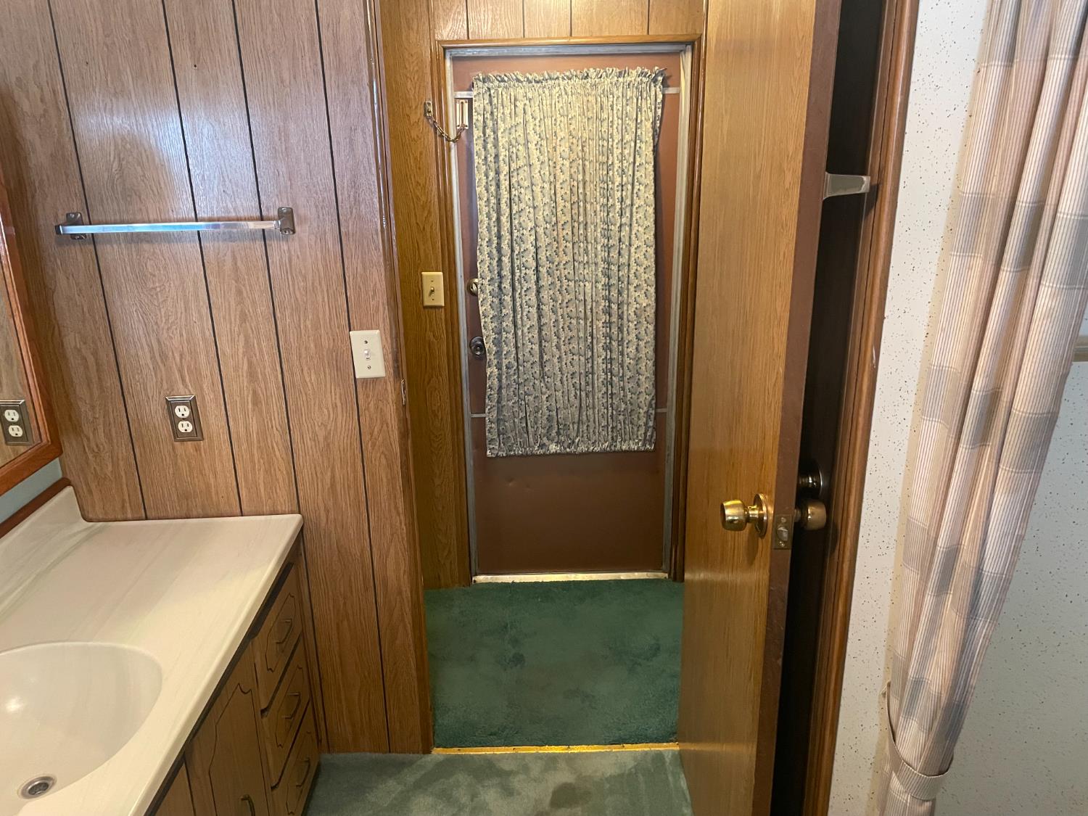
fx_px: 817
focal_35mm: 26
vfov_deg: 53.1
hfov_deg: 67.3
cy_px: 408
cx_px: 544
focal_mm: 4.2
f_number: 1.6
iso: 500
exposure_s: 1/60
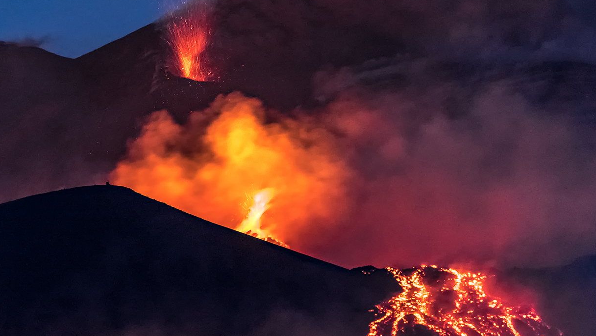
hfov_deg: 3.1
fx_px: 11031
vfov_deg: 1.7
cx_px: 201
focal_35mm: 698
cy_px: 186
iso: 3200
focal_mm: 450
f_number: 6.3
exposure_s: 1/4
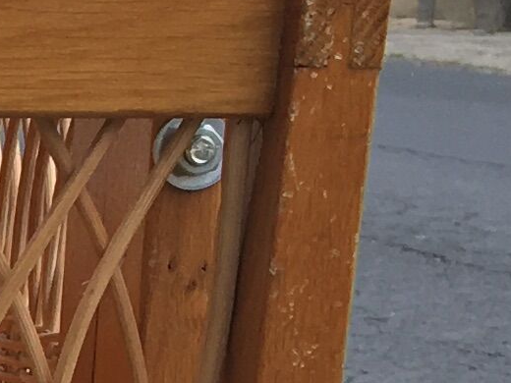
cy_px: 596
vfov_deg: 6.5
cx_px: -831
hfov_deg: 8.0
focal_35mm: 225
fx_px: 3321
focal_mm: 4.15
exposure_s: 1/361
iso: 25
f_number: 2.2
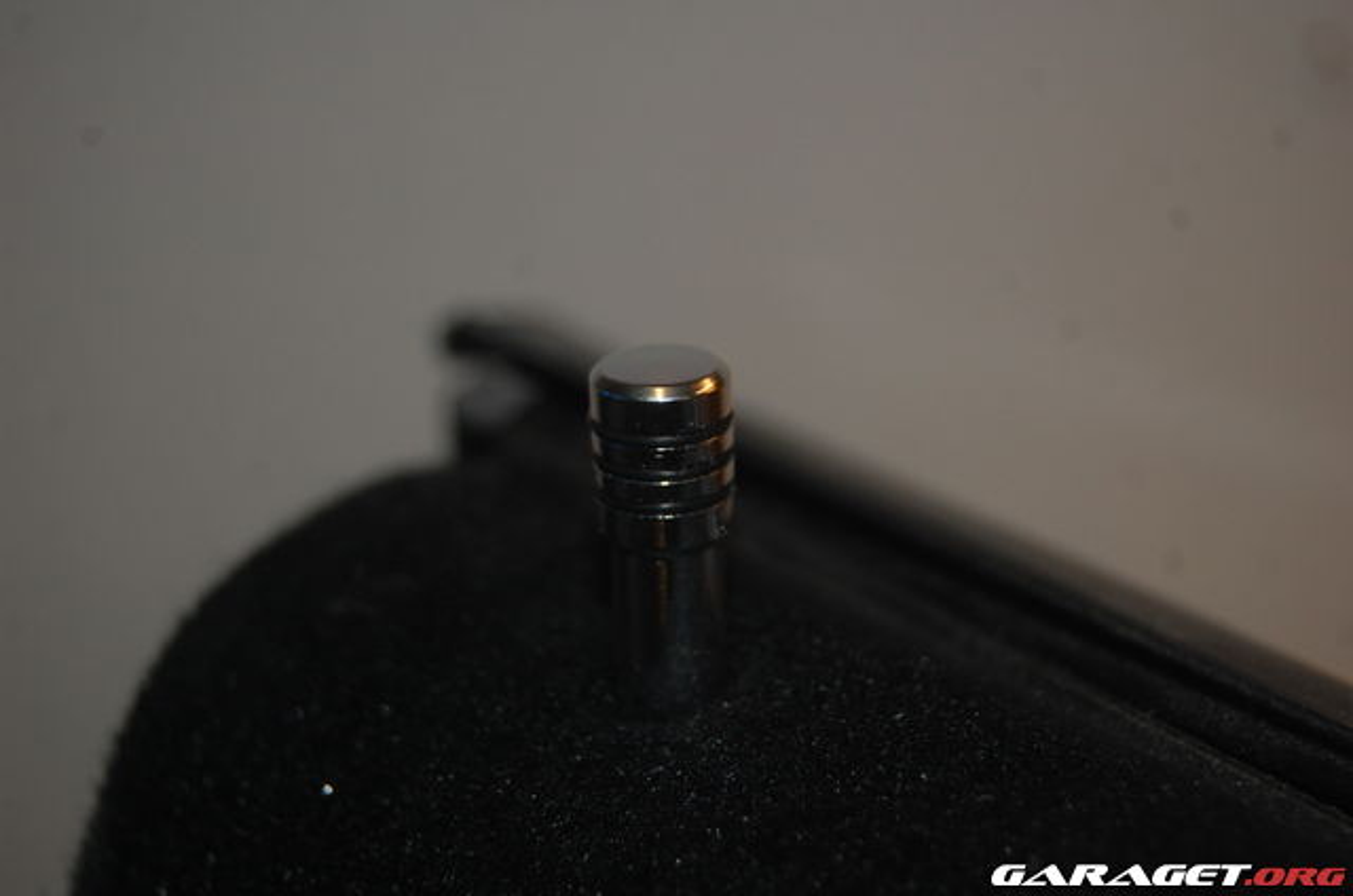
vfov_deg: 21.5
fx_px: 2363
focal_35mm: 63
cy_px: 448
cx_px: 676
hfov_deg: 32.0
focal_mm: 42
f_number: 5.3
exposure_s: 1/60
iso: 400
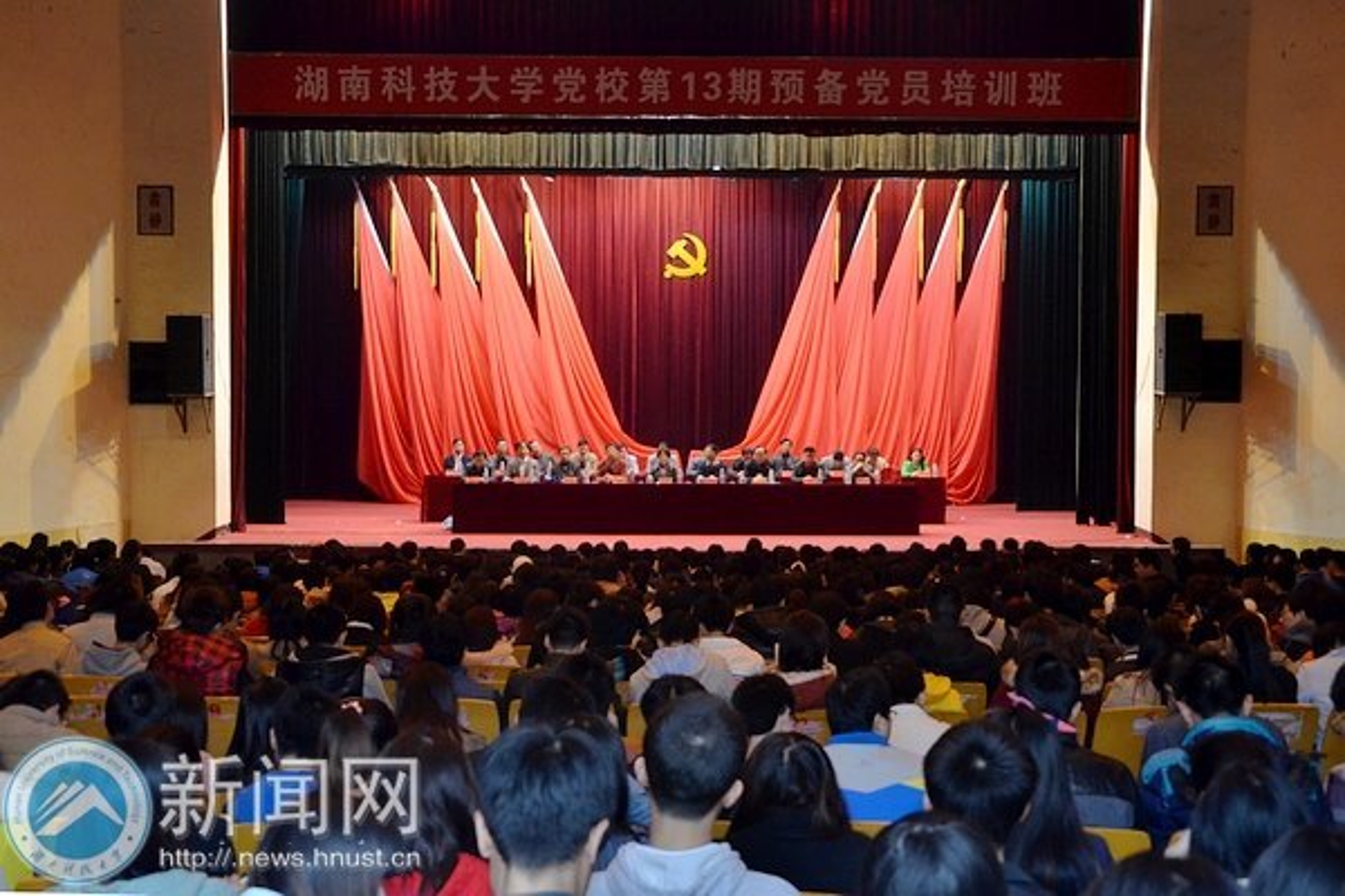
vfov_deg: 31.9
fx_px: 1569
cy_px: 448
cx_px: 672
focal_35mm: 42
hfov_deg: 46.4
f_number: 4
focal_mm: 28
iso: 800
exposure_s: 1/30
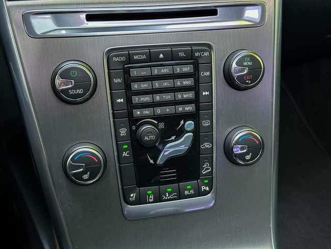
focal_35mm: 48
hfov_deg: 39.6
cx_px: 166
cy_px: 124
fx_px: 459
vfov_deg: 30.3
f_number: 1.78
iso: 160
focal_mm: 6.86
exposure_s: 1/60
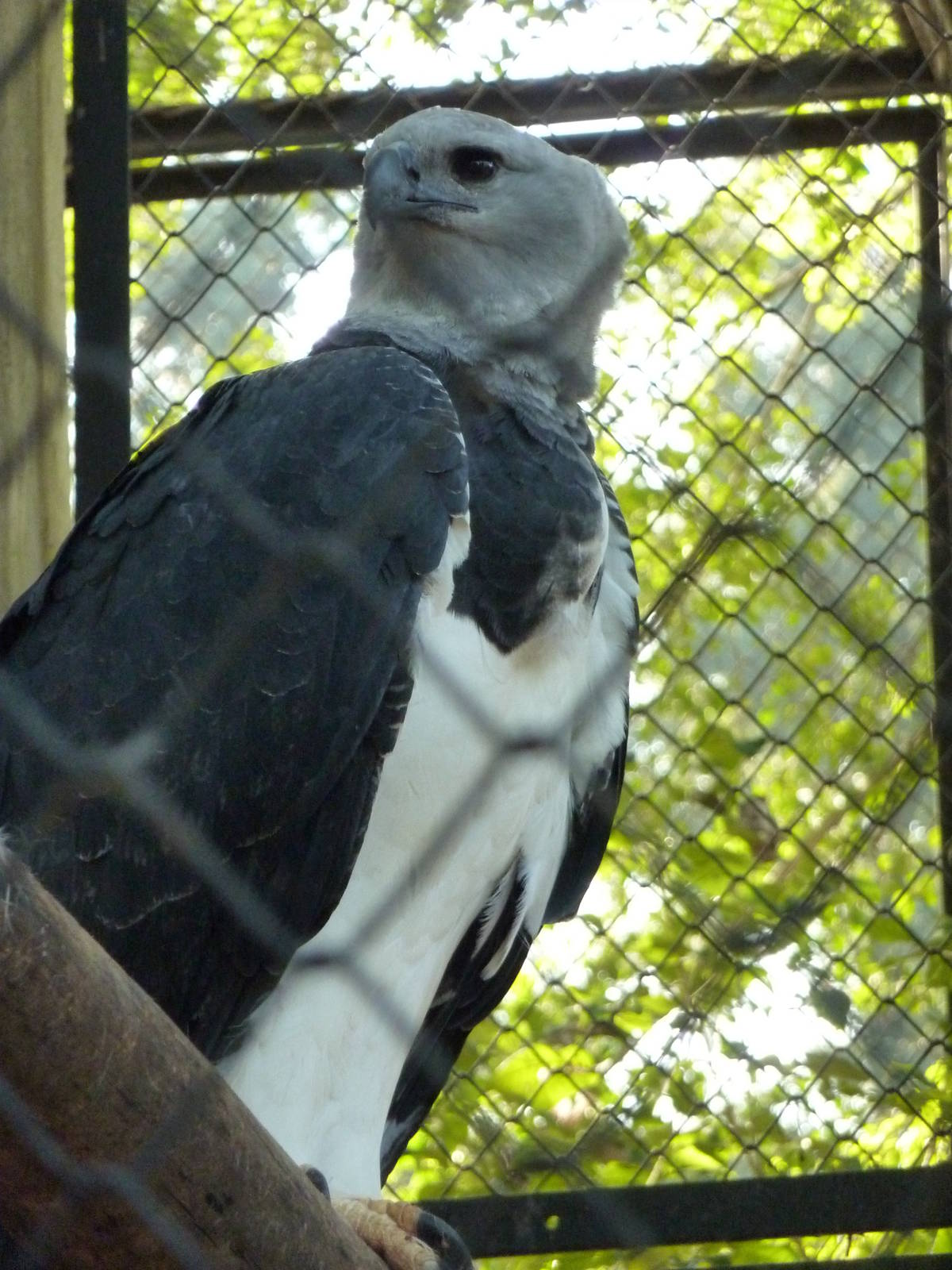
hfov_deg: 5.0
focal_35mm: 300
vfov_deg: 6.6
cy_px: 635
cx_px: 476
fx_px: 11001
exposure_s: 1/125
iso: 800
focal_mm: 49.2
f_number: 4.9
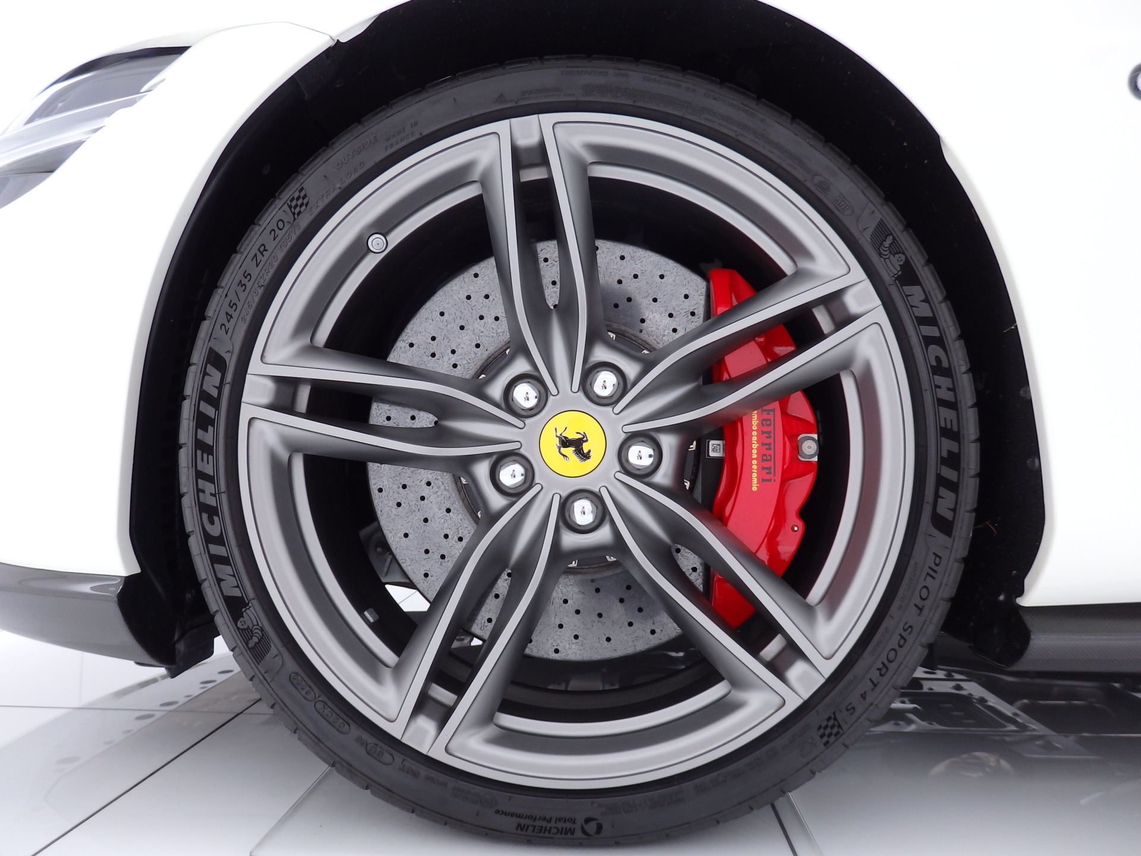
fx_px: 824
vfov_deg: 54.9
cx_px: 570
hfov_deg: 69.4
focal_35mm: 25
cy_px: 428
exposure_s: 1/40
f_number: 3
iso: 125
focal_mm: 4.5
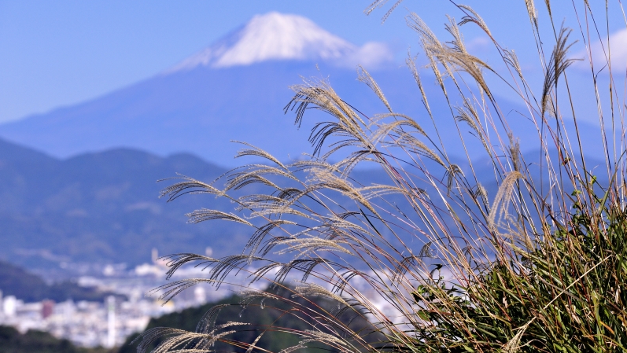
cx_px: 313
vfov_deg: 5.8
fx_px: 3493
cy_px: 152
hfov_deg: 10.3
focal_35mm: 210
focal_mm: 200
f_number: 11
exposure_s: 1/320
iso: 1600
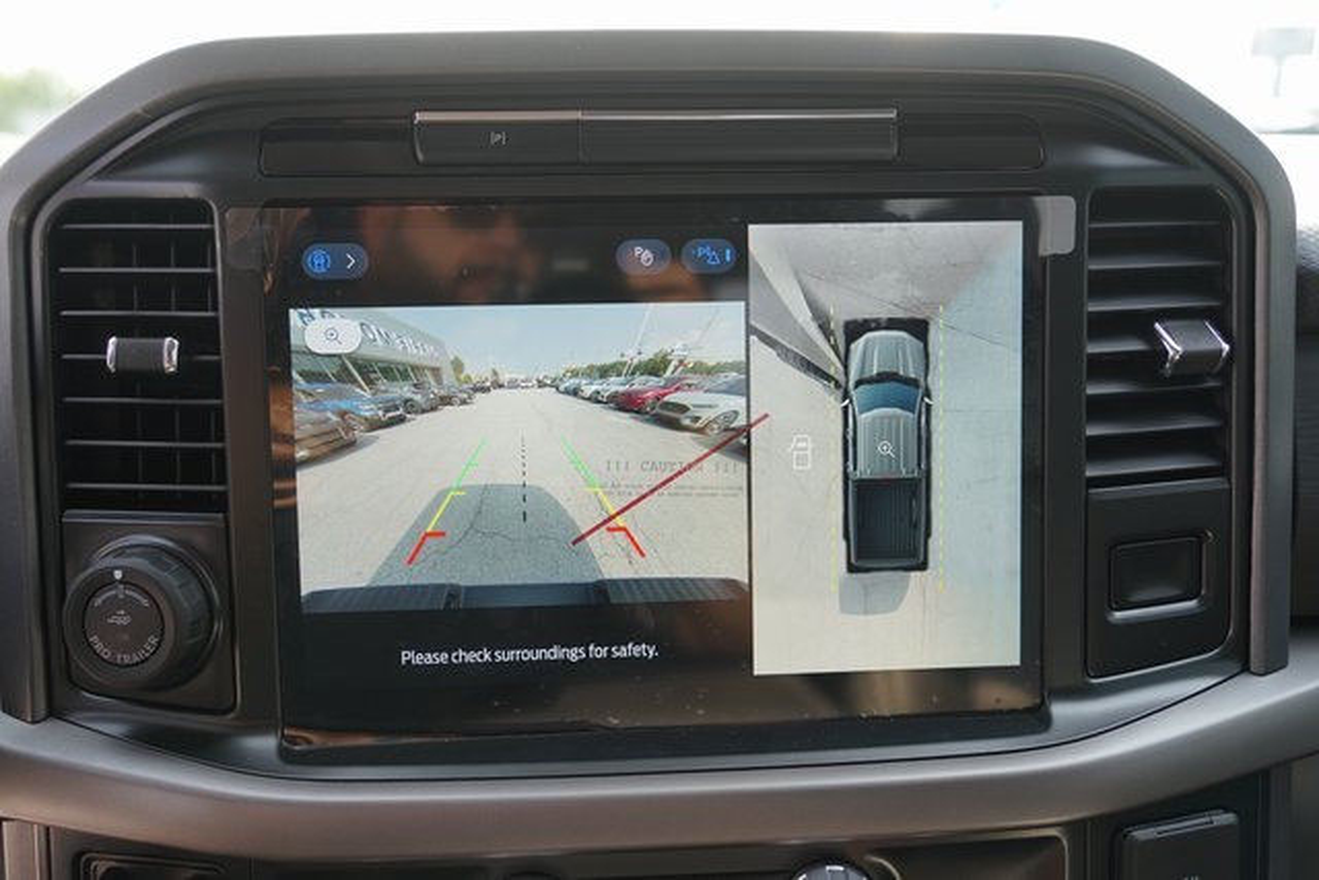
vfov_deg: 40.0
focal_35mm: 33
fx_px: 1209
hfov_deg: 57.2
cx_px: 660
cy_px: 440
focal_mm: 33
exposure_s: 1/60
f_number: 4.5
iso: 100
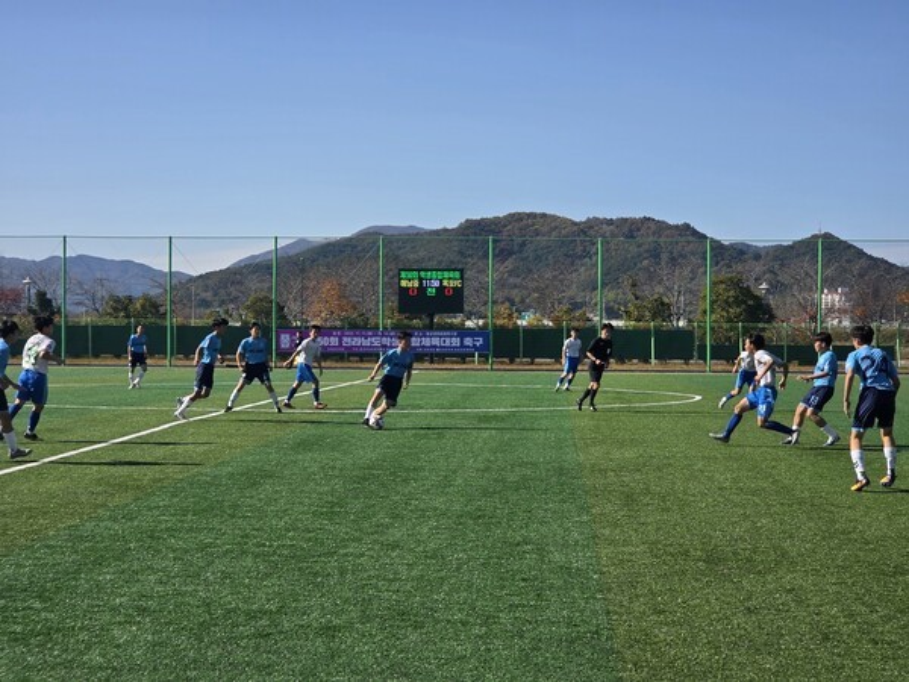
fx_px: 1812
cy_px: 341
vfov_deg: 21.3
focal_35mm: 69
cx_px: 454
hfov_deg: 28.2
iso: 25
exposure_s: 1/1542
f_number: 2.4
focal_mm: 7
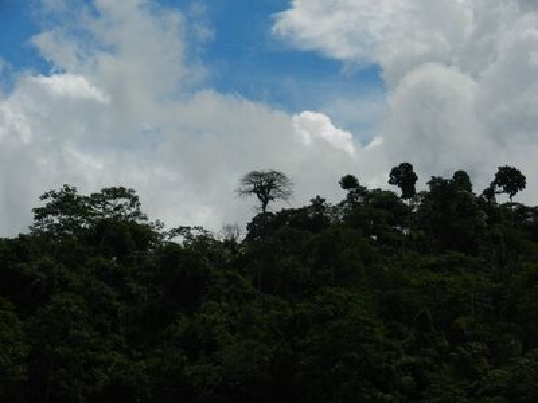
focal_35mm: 106
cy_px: 202
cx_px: 269
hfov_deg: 18.5
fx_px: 1647
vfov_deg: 14.0
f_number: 10
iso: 160
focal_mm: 19.1
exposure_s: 1/800
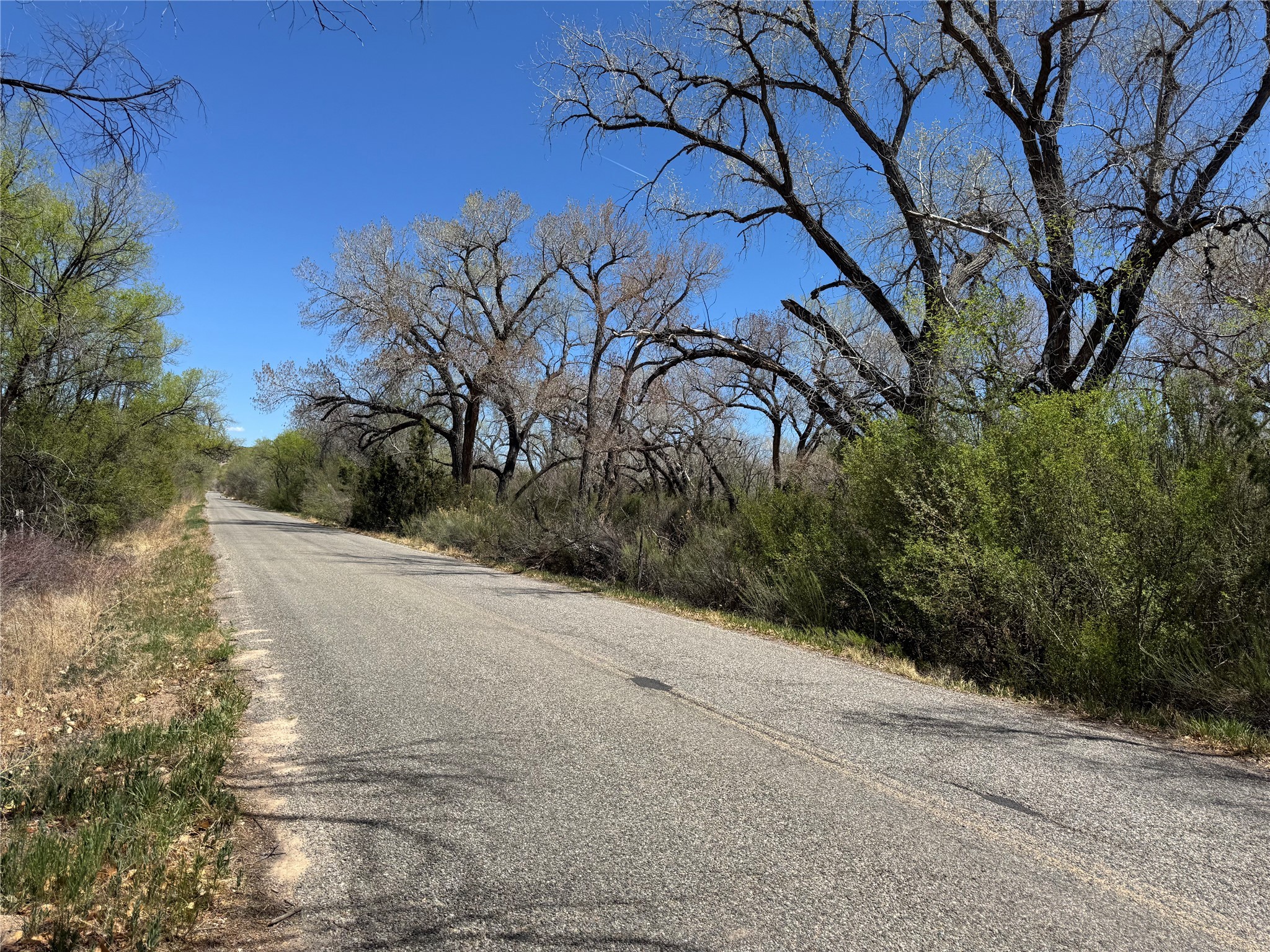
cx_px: 635
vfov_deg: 56.8
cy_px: 476
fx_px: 881
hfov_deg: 71.6
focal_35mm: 24
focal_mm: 6.76
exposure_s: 1/4310
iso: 80
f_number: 1.78
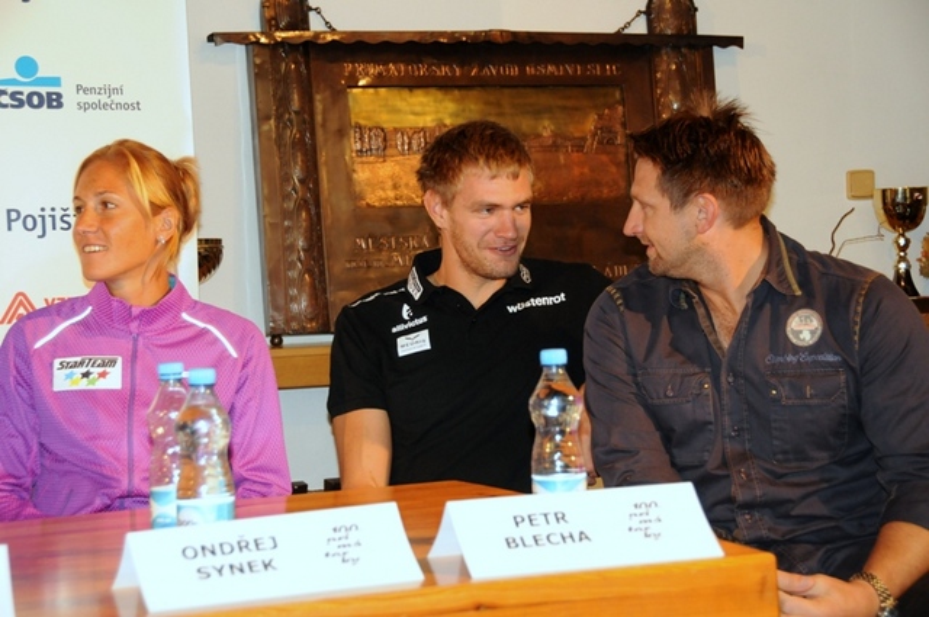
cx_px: 464
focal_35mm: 78
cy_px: 308
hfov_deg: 26.0
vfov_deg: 17.4
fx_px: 2010
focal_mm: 52
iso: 1000
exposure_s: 1/60
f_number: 5
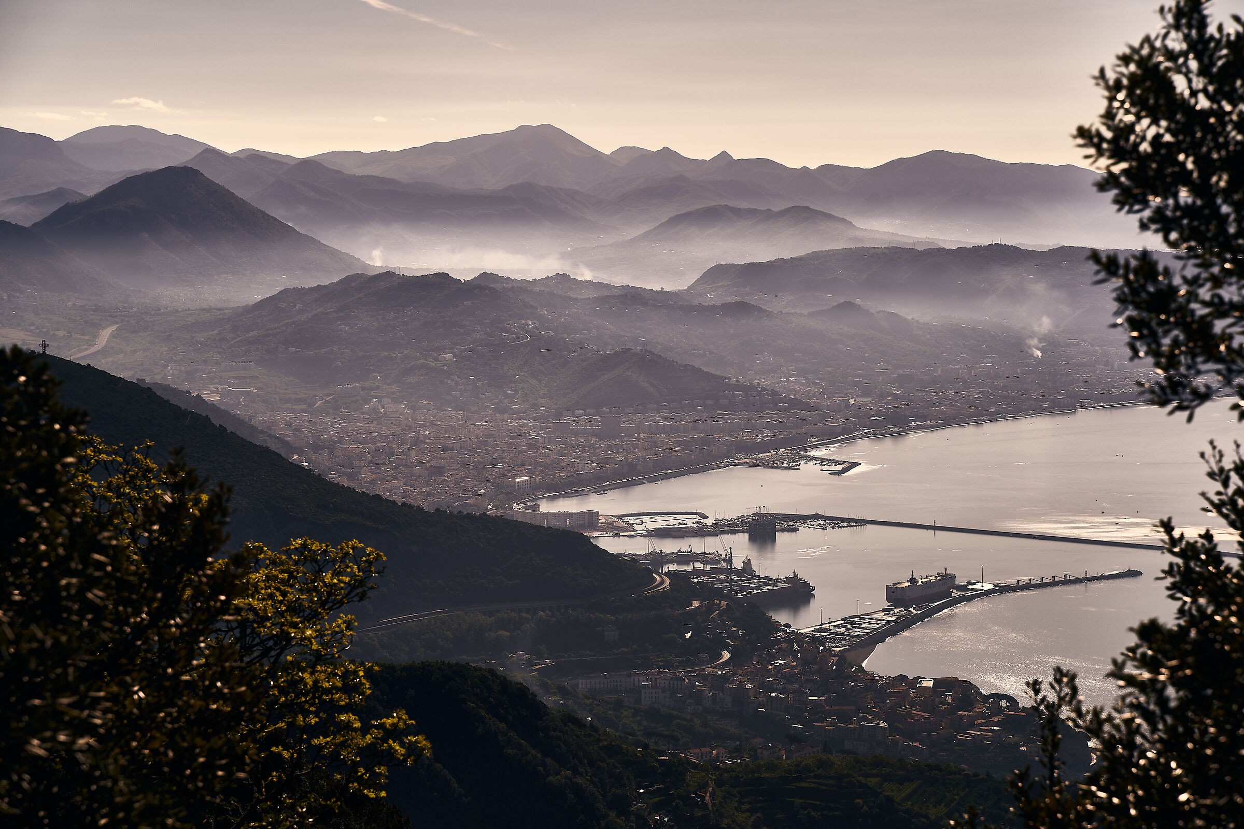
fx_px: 2591
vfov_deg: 18.2
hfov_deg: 27.0
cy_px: 414
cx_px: 622
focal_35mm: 75
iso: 100
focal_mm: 75
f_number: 7.1
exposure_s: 15
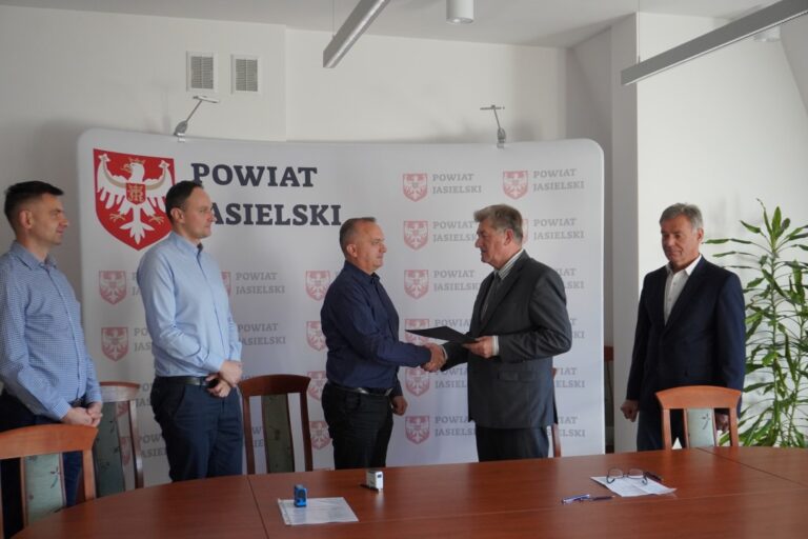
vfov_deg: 33.0
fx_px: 909
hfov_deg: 47.9
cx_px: 404
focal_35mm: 40
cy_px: 270
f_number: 4.5
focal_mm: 27
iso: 1250
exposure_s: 1/160
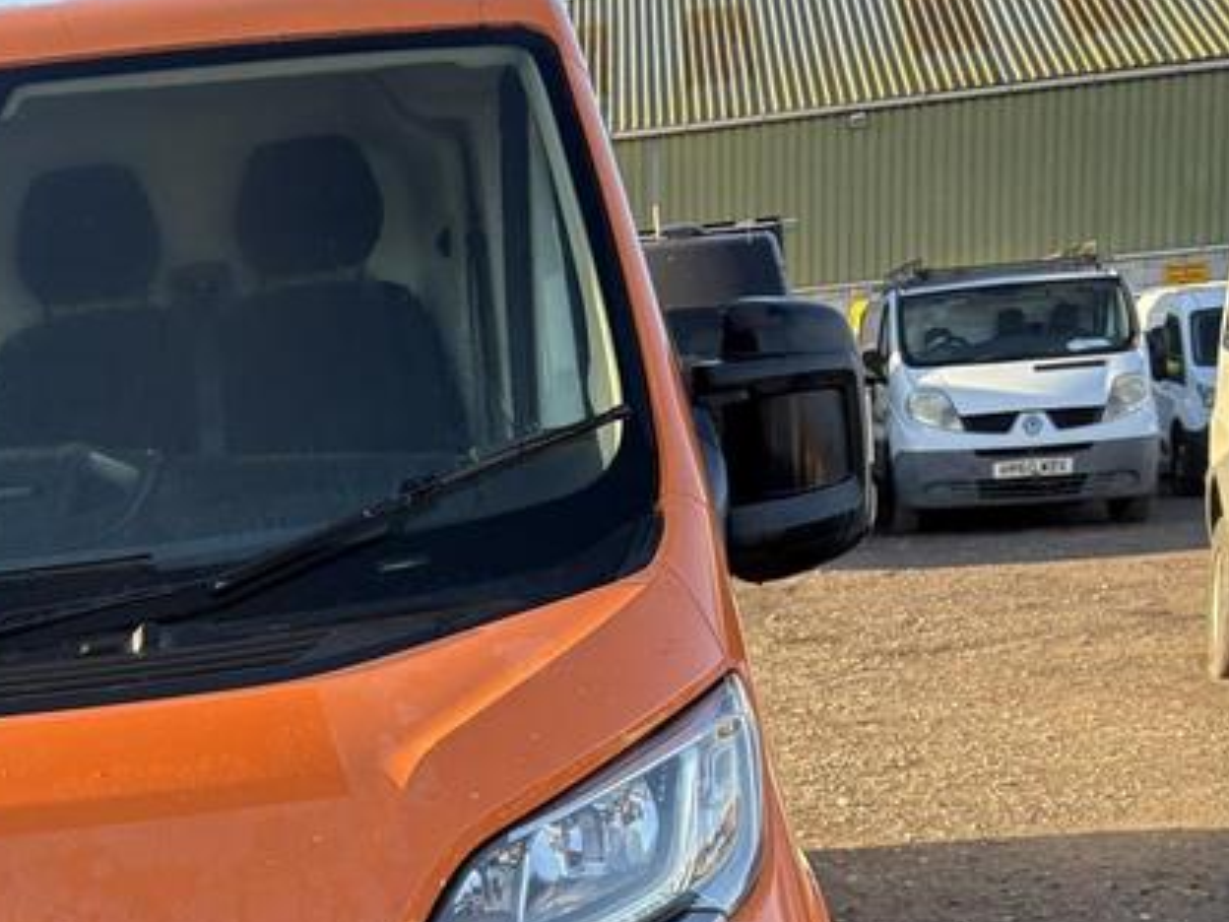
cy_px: 895
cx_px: 53
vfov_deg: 25.0
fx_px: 1988
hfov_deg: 32.1
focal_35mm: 56
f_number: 1.6
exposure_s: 1/377
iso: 50
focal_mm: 5.96
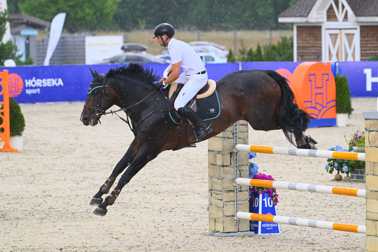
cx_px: 189
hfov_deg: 7.6
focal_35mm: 270
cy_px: 126
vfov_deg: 5.1
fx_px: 2835
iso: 800
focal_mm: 270
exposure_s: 1/2000
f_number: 5.6
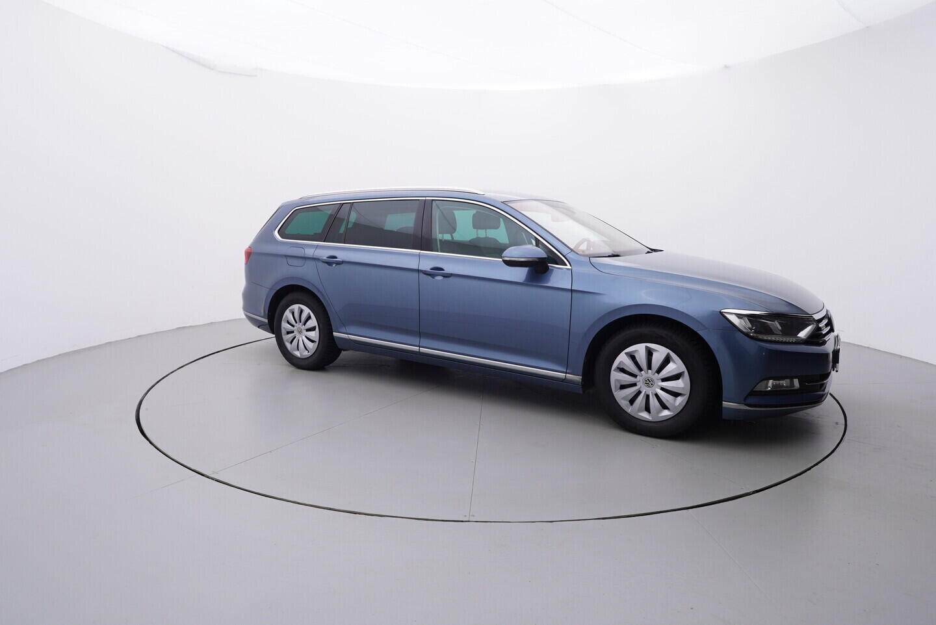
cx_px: 468
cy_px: 312
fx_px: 585
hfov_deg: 77.3
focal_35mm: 22
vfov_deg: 56.2
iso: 200
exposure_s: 1/80
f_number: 5
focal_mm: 15
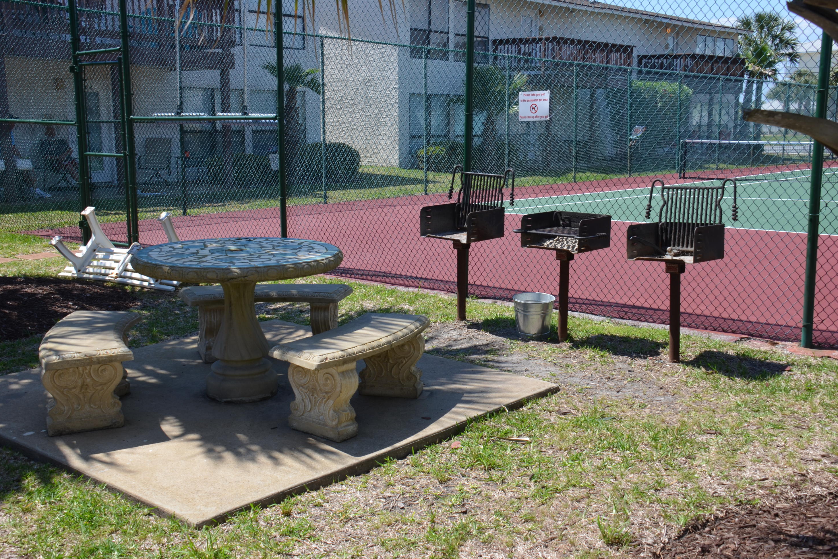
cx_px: 414
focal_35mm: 40
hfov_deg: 48.5
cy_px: 274
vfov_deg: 33.4
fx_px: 931
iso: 180
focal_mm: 26
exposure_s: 1/250
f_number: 8
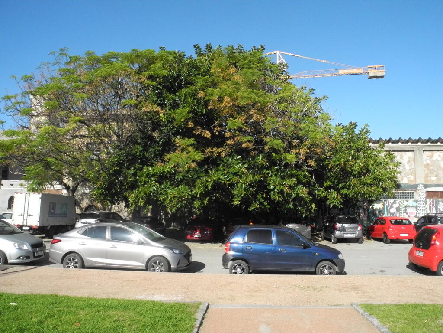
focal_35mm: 28
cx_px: 222
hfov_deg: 63.4
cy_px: 166
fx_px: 358
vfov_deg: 49.7
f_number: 6.3
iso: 800
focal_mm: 6
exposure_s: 1/2000
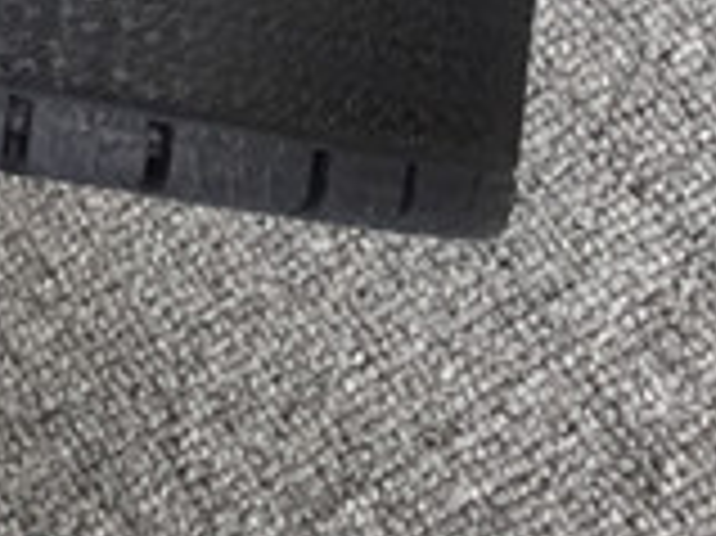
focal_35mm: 176
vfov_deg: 7.8
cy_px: -723
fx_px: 3638
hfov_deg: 9.9
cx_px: -995
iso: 25
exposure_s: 1/129
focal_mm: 3.3
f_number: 2.4
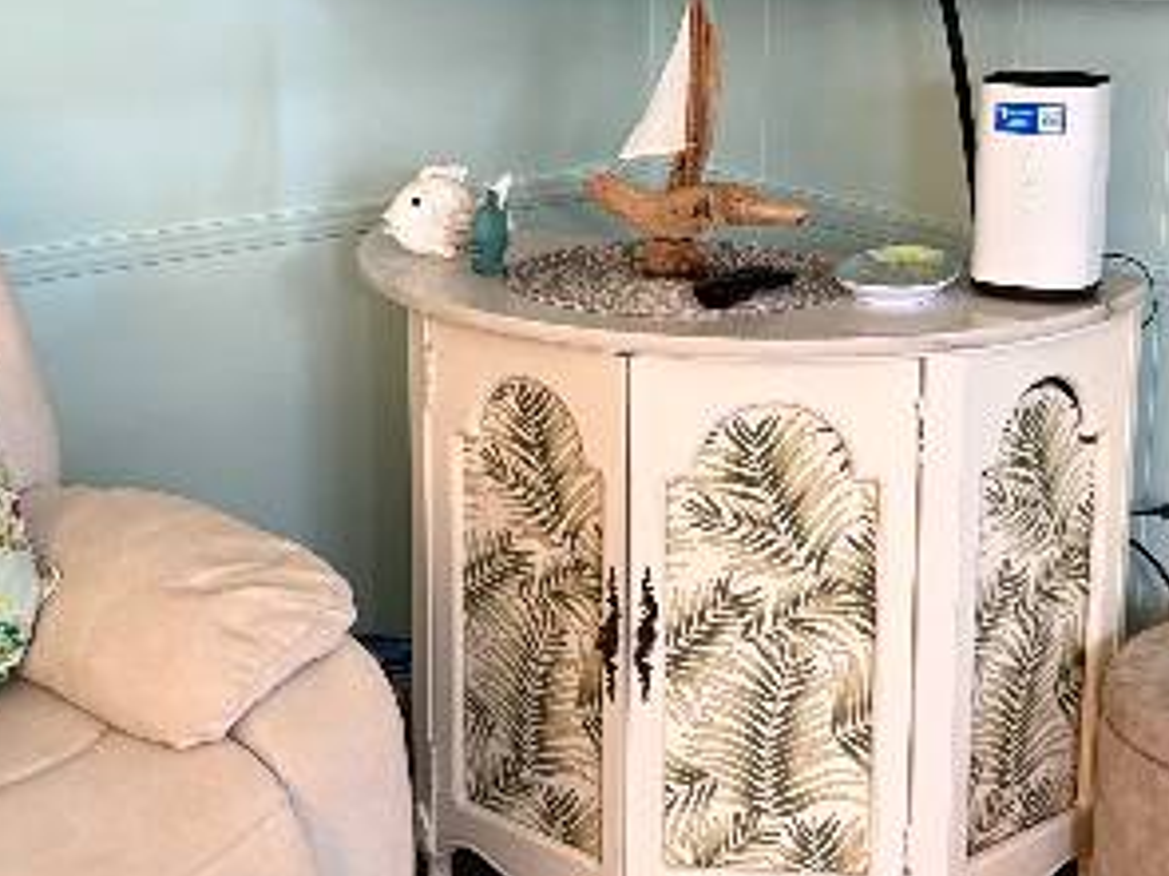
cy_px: 272
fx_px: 2532
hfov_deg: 25.9
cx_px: 384
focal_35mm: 75
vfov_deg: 19.5
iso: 200
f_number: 1.6
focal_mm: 5.96
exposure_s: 1/60
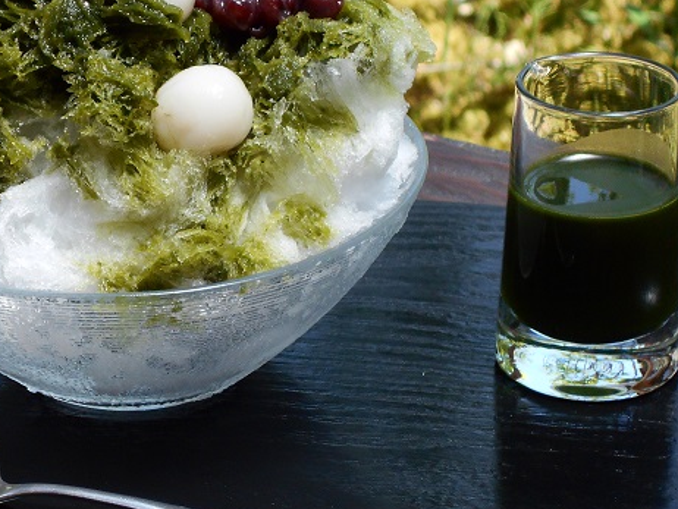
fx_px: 3704
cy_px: 182
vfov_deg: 7.9
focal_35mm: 189
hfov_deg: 10.4
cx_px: 193
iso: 200
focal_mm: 20.1
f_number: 6
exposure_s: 1/250
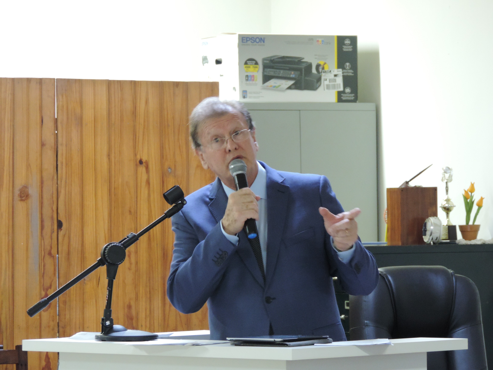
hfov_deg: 9.9
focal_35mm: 200
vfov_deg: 7.4
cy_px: 185
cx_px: 246
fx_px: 2848
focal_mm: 35.6
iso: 800
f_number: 4.6
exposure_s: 1/6
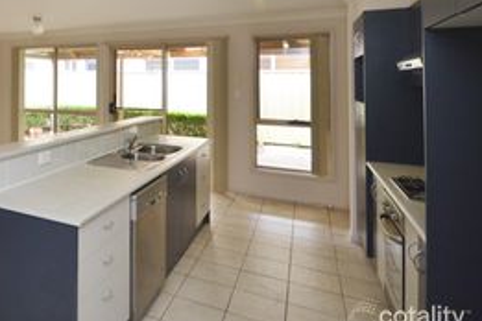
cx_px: 61
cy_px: 65
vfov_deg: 45.6
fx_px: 361
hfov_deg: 58.9
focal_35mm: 27
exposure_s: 1/60
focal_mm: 10
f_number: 4
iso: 450
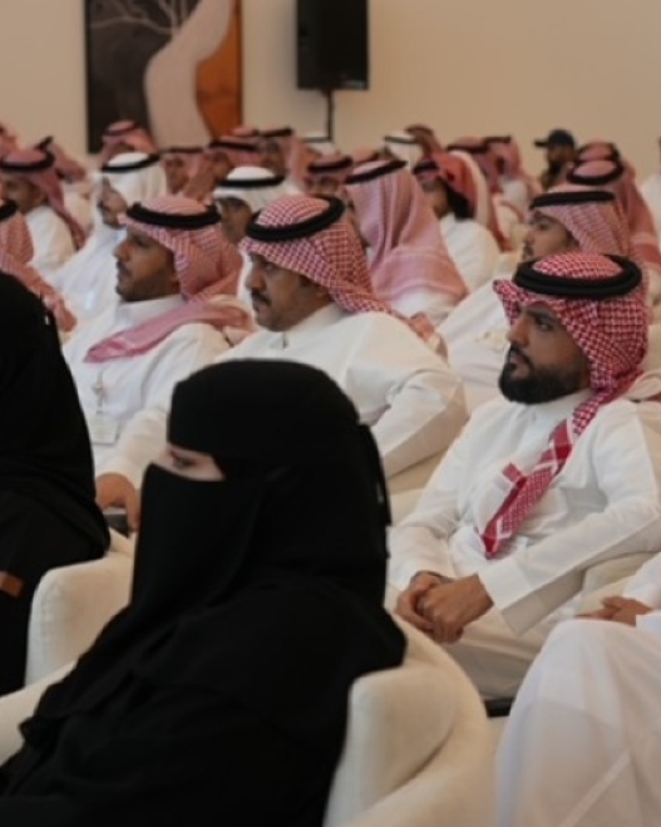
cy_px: 418
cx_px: 537
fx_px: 2299
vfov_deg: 20.4
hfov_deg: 16.2
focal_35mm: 94
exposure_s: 1/125
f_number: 4
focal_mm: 66
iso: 250
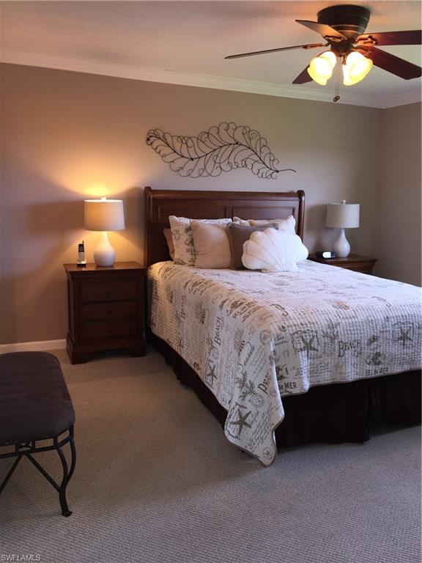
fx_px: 471
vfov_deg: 61.7
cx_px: 211
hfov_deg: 48.2
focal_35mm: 29
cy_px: 282
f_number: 2.2
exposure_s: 1/30
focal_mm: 4.15
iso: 40
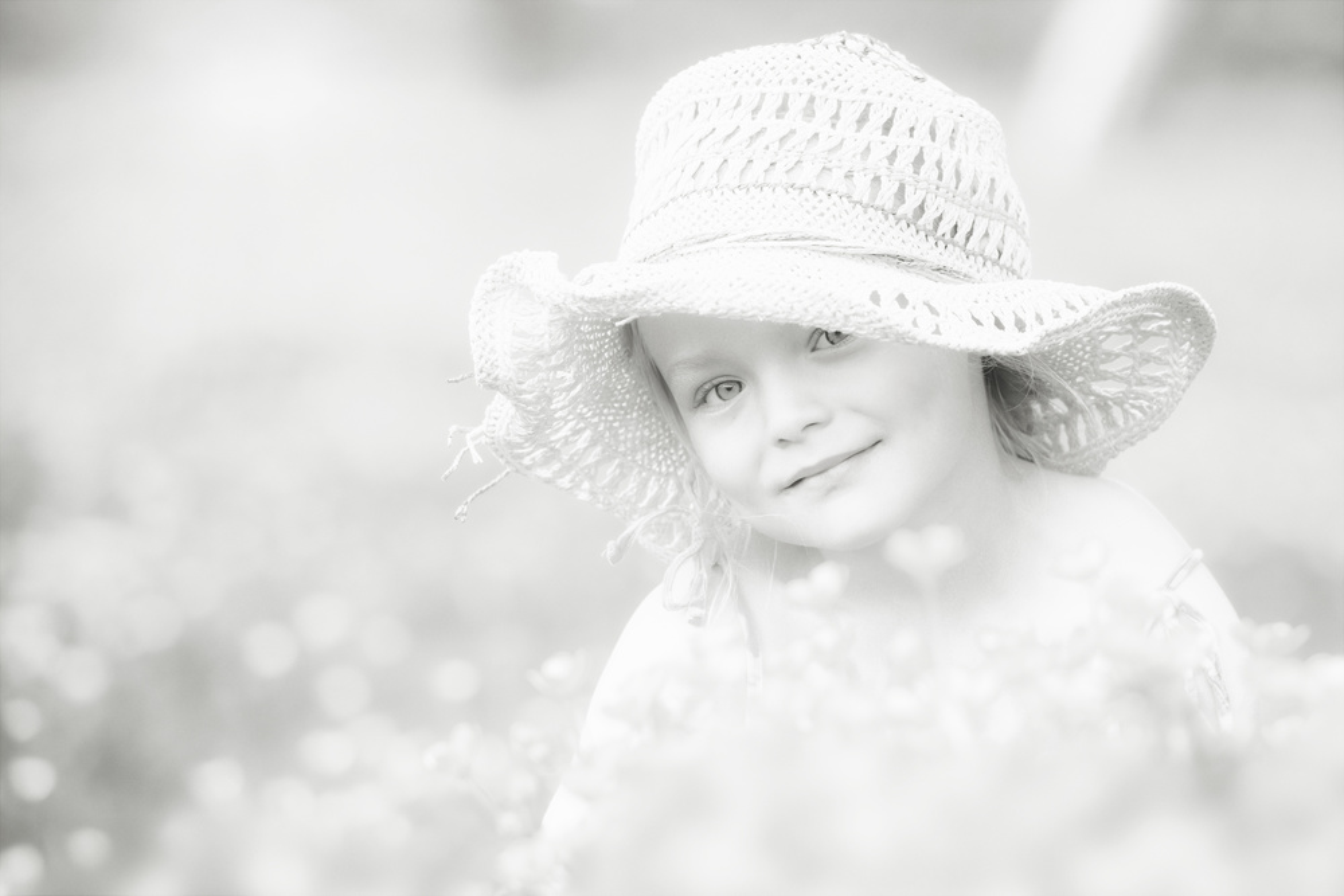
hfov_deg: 10.3
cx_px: 672
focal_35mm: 200
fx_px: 7467
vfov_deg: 6.9
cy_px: 448
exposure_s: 1/8000
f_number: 4.5
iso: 500
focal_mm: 200
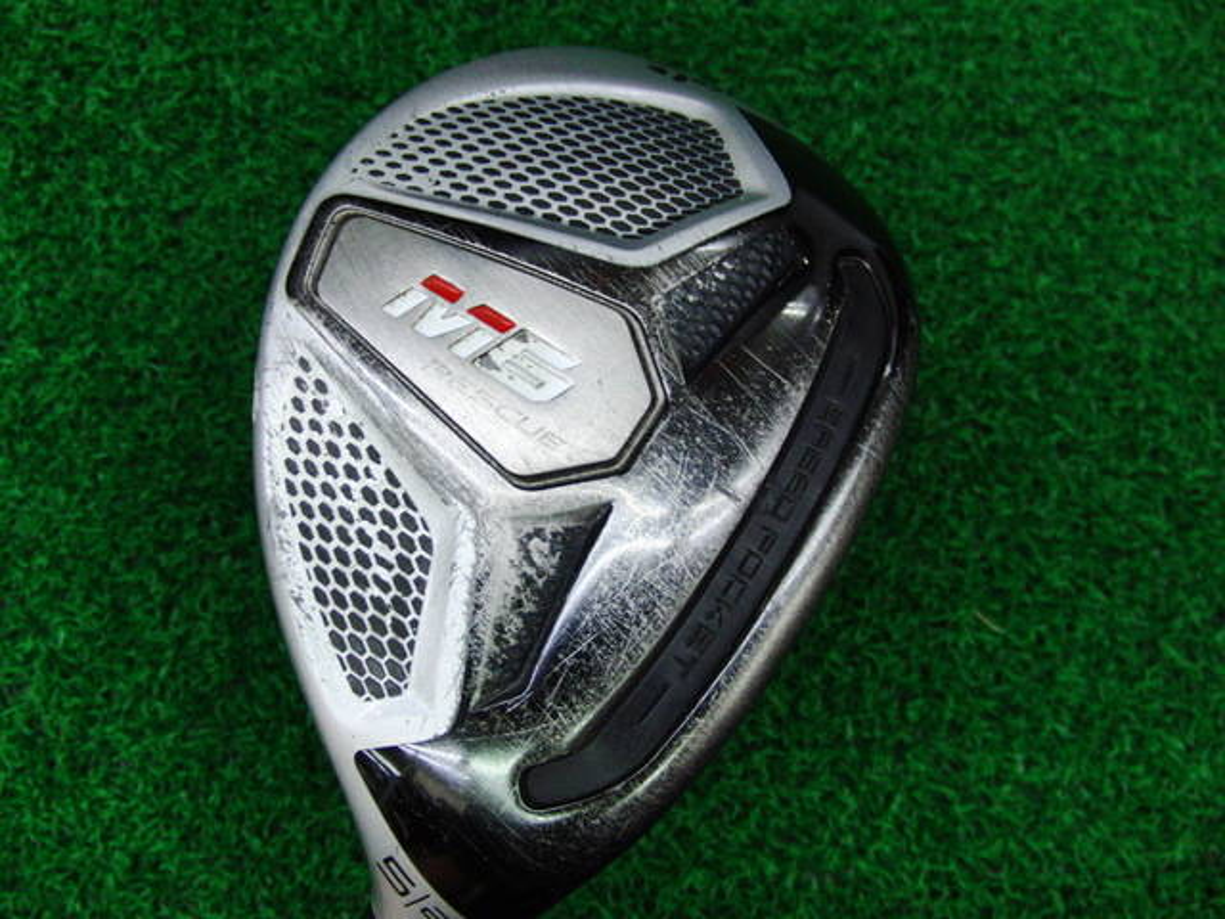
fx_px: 1309
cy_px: 460
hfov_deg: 50.1
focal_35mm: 37
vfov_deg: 38.7
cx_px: 612
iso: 320
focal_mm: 6.42
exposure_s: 1/80
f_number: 3.6
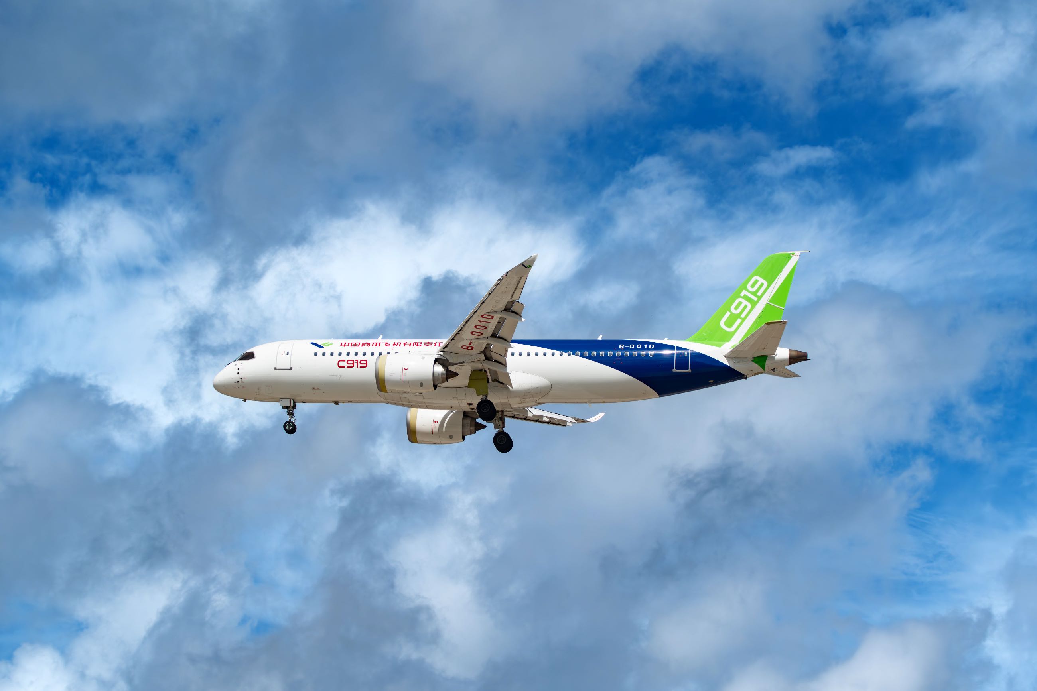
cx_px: 518
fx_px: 3917
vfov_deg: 10.1
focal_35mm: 136
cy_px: 346
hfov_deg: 15.1
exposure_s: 1/2000
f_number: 8
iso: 250
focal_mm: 136
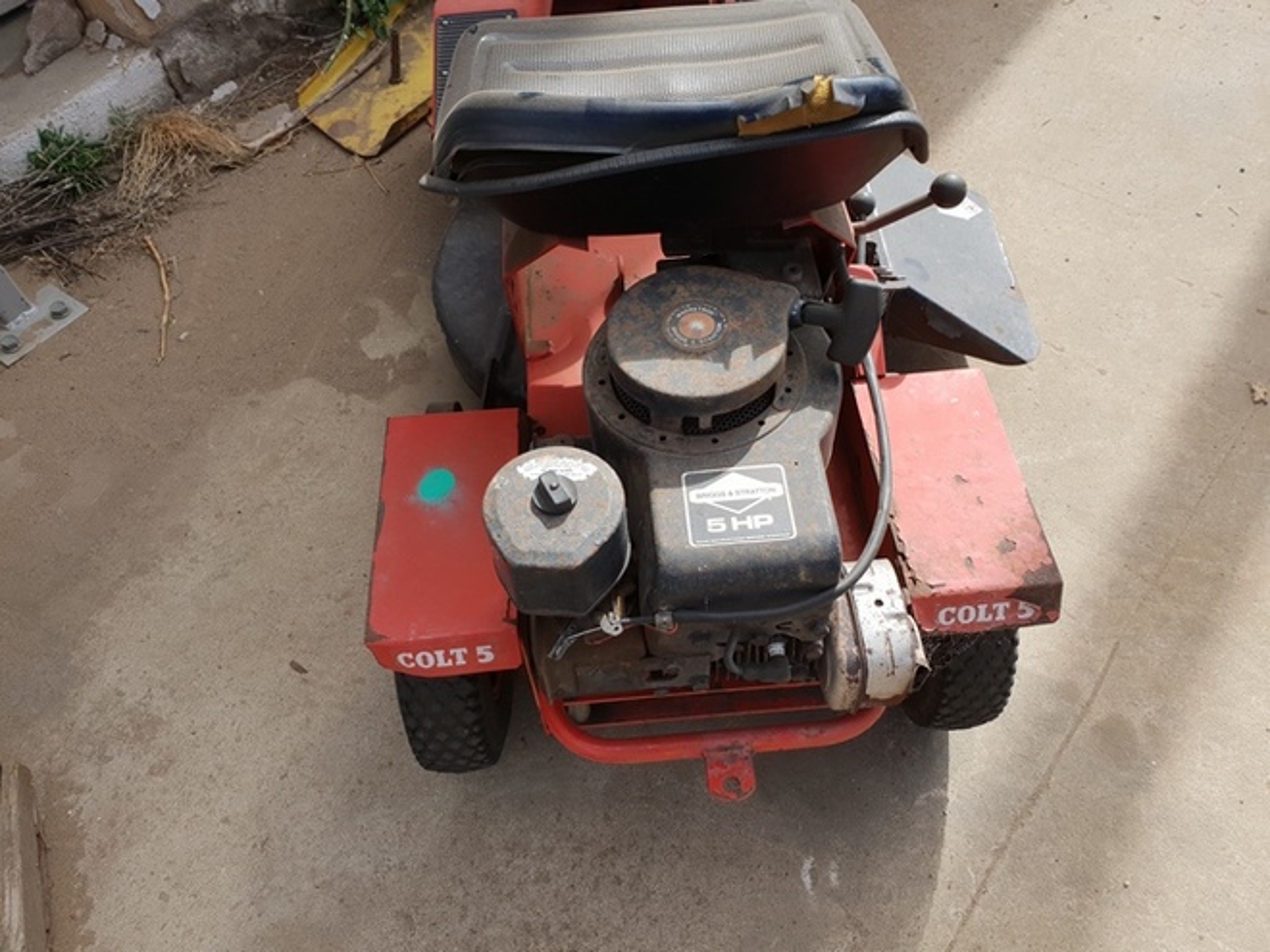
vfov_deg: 53.1
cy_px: 476
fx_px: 954
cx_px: 635
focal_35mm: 26
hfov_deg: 67.3
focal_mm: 4.3
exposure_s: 1/604
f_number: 2.4
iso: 50
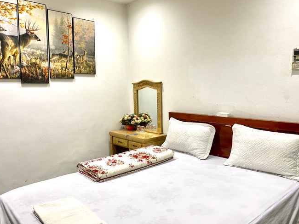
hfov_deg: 63.4
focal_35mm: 28
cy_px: 109
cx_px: 148
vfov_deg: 49.8
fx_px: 242
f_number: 1.8
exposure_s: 1/50
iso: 100
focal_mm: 4.25
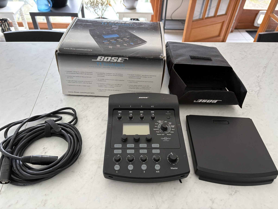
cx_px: 139
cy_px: 104
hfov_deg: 67.3
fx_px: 209
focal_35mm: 26
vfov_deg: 53.1
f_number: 1.6
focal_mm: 5.96
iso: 200
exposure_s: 1/60
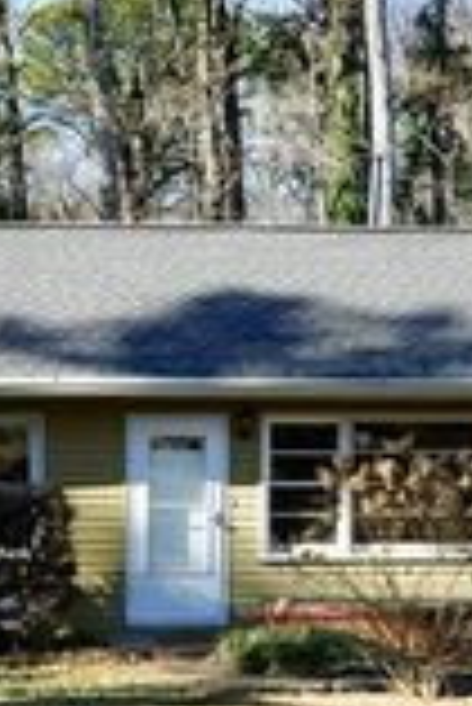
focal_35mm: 102
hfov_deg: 13.4
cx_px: 216
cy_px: 447
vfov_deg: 20.0
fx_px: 2001
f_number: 8
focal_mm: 32
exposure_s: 1/125
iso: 100
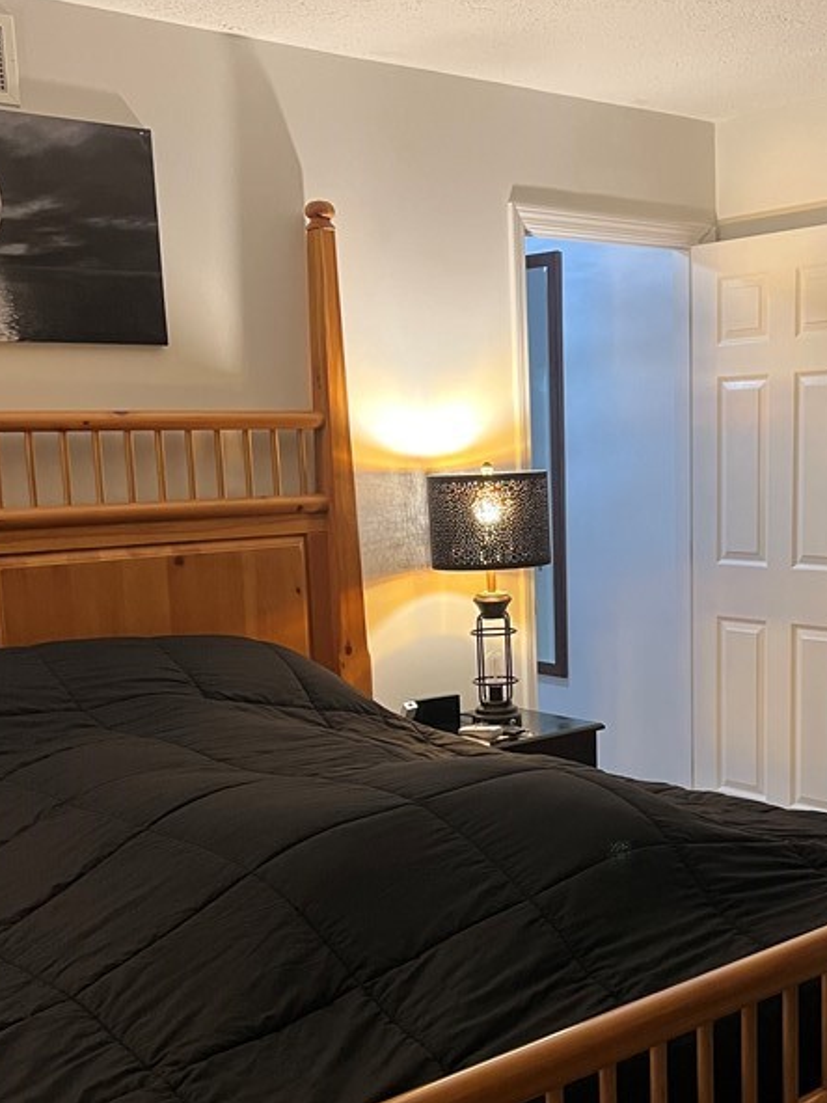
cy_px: 689
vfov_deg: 41.8
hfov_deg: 31.8
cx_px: 572
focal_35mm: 45
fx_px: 1433
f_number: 1.5
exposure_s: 1/60
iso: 320
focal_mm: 5.7
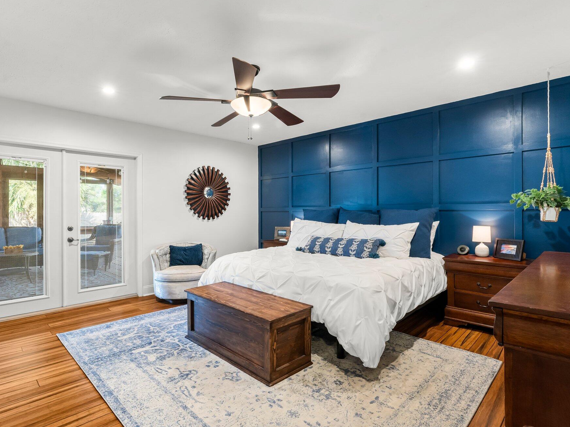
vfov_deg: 69.6
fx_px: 308
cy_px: 213
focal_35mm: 19
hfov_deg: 85.5
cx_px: 261
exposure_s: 1.6
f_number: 9
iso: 400
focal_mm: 16.6
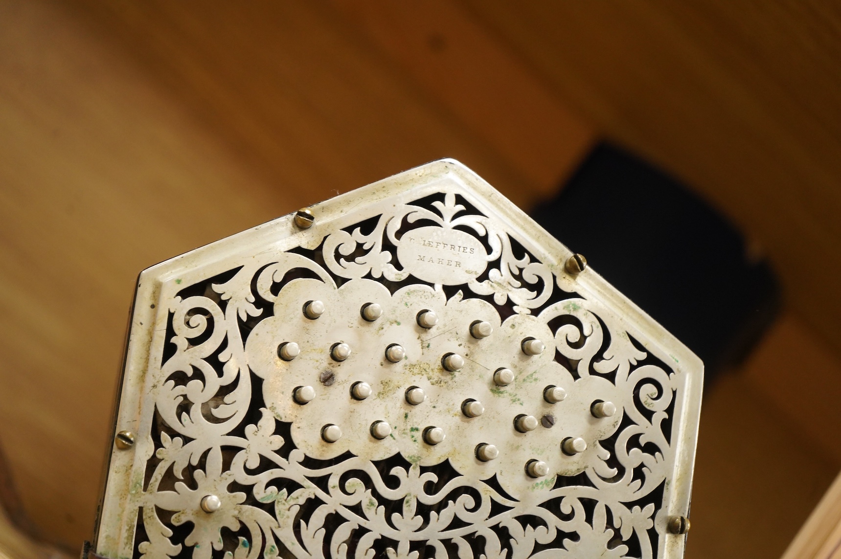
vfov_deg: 19.4
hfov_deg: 28.9
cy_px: 280
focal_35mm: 70
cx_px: 420
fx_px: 1634
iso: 4000
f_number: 6.3
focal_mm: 70
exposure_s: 1/125
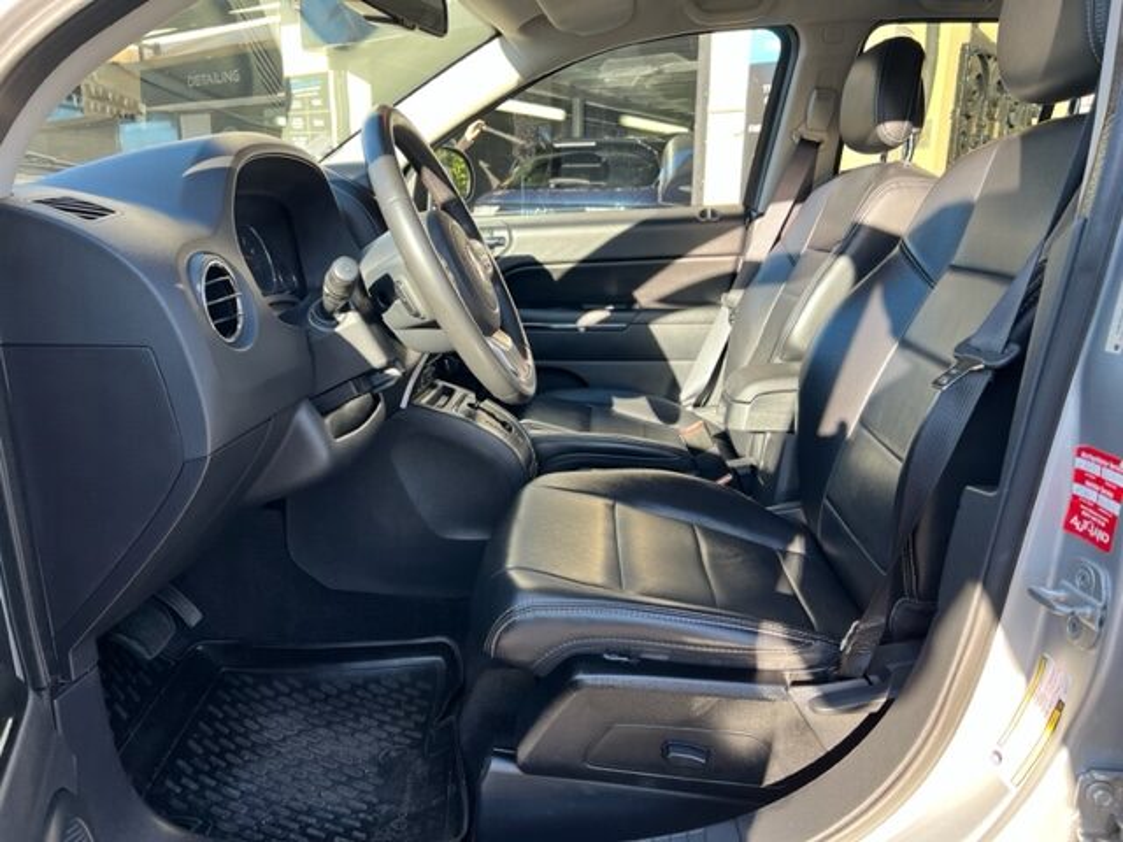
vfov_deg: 53.1
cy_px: 421
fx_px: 843
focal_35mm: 26
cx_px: 562
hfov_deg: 67.3
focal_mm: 5.7
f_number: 1.5
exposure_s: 1/191
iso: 40
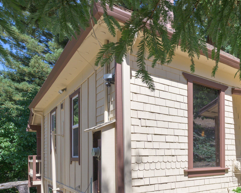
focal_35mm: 30
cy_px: 158
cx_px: 239
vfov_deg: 45.7
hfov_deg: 48.6
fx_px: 214
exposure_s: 1/640
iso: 400
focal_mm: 14
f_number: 9
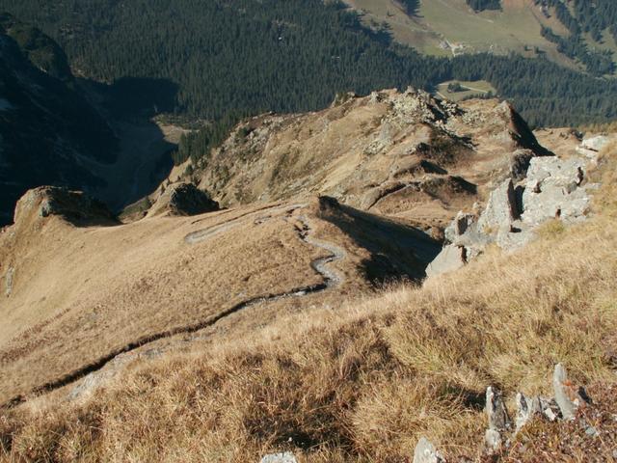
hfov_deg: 52.6
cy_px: 232
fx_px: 624
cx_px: 308
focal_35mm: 35
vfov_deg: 40.7
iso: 50
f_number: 4
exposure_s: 1/500
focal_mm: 5.86
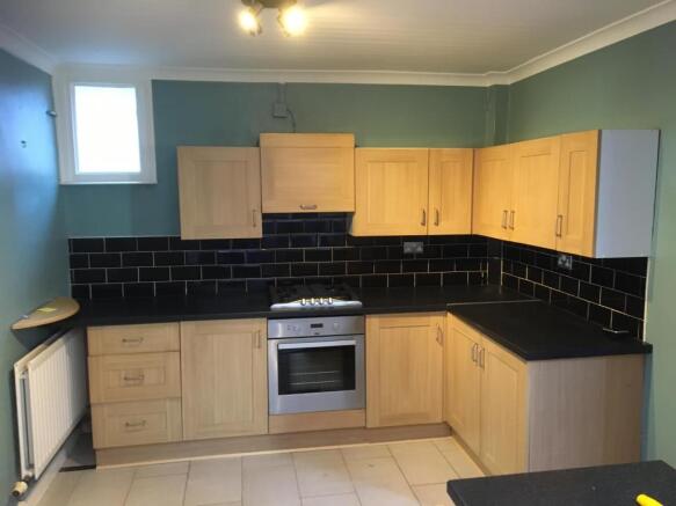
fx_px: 566
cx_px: 338
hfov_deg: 61.7
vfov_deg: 48.2
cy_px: 253
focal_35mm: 29
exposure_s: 1/25
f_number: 2.2
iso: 250
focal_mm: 4.15
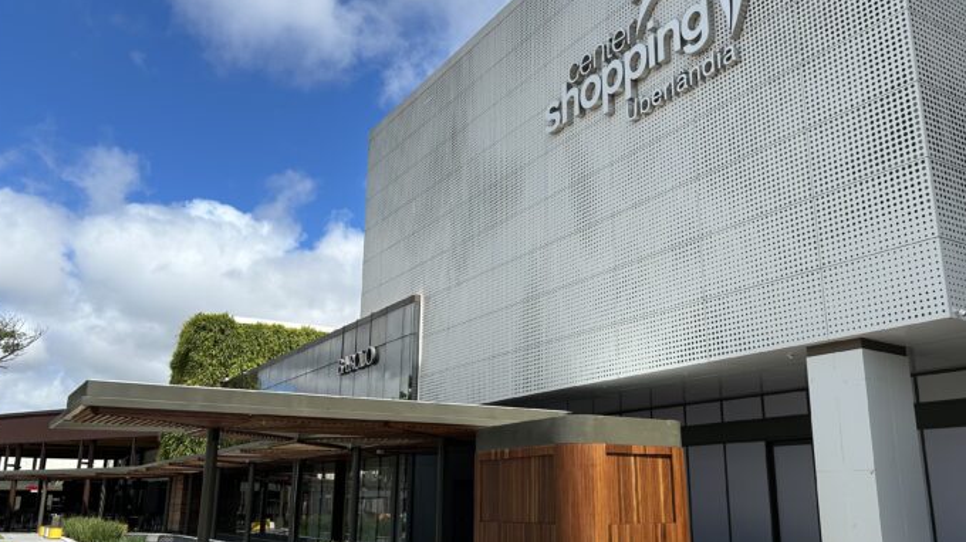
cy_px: 287
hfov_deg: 60.9
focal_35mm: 32
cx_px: 524
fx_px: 819
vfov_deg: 36.6
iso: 50
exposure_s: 1/5076
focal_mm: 5.7
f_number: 1.5
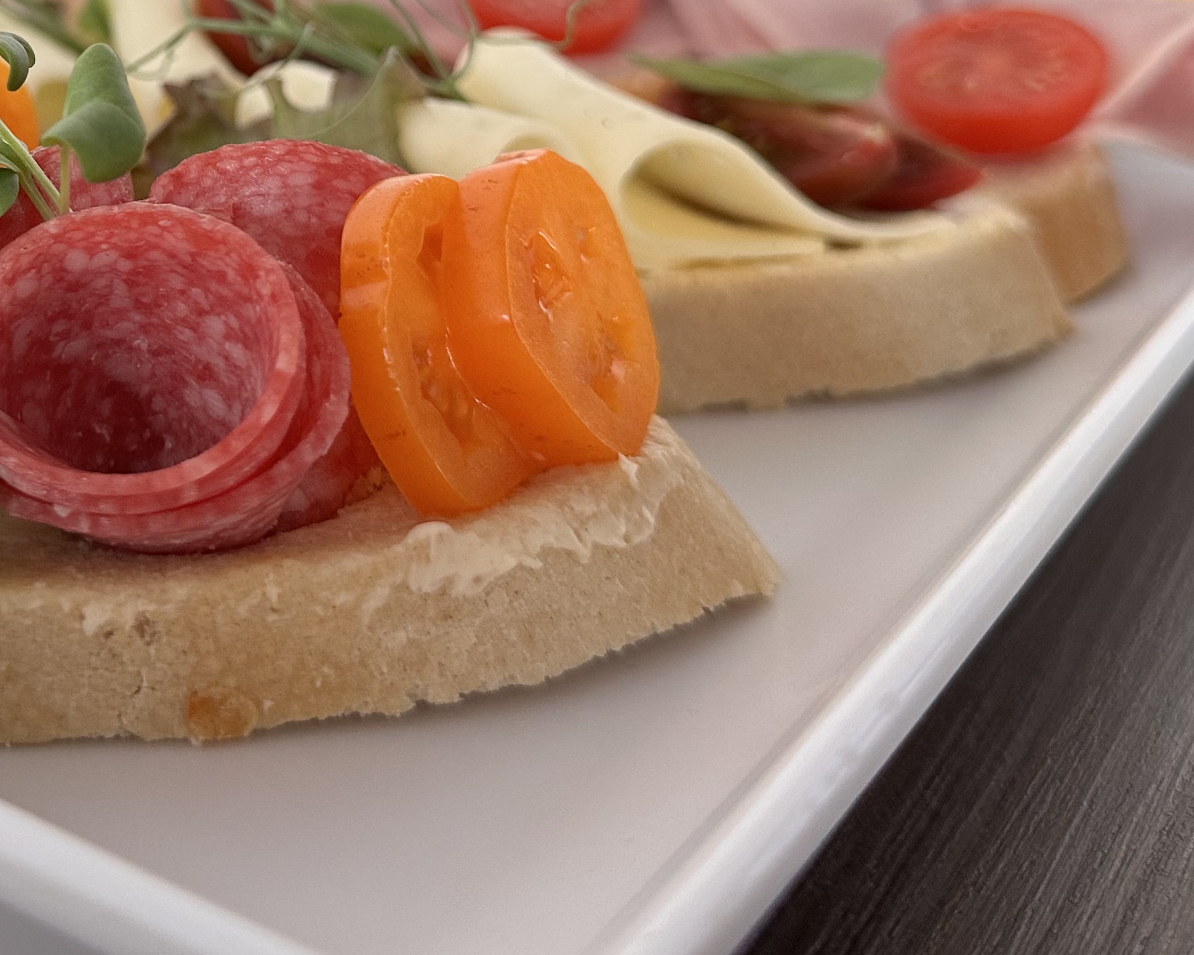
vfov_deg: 26.6
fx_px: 1908
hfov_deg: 32.8
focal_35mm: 54
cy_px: 3
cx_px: 94
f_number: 1.78
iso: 125
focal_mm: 6.86
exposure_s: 1/121
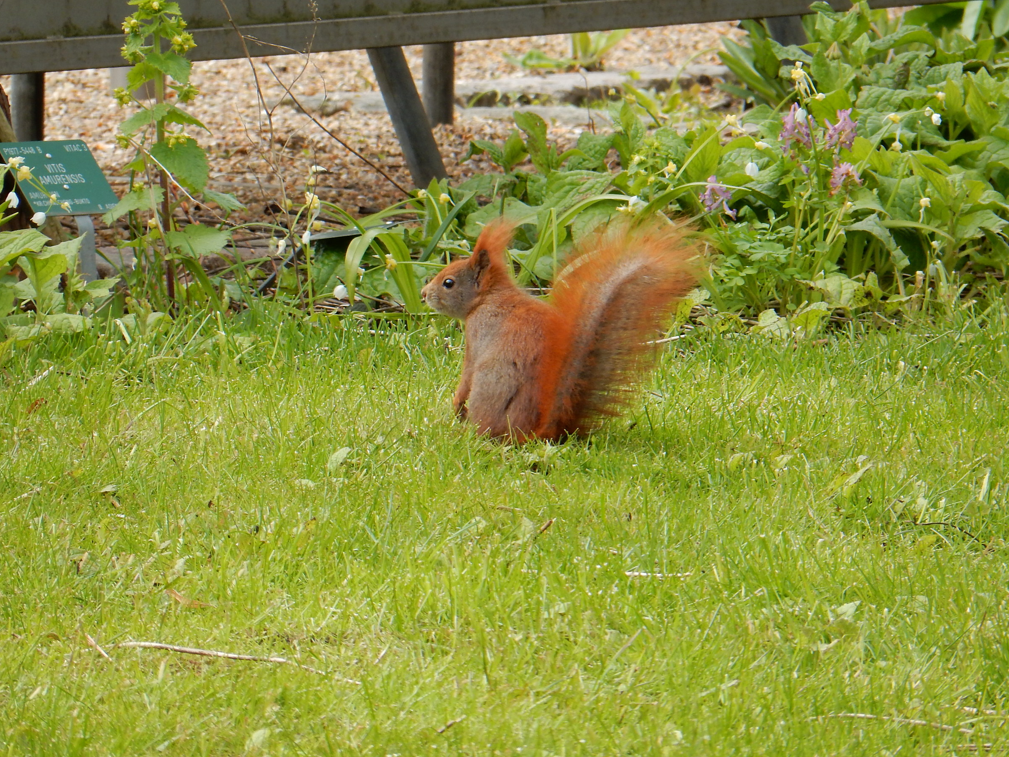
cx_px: 504
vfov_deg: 2.4
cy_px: 378
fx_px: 18363
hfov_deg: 3.1
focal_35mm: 630
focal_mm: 112.2
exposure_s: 1/125
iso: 125
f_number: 6.4
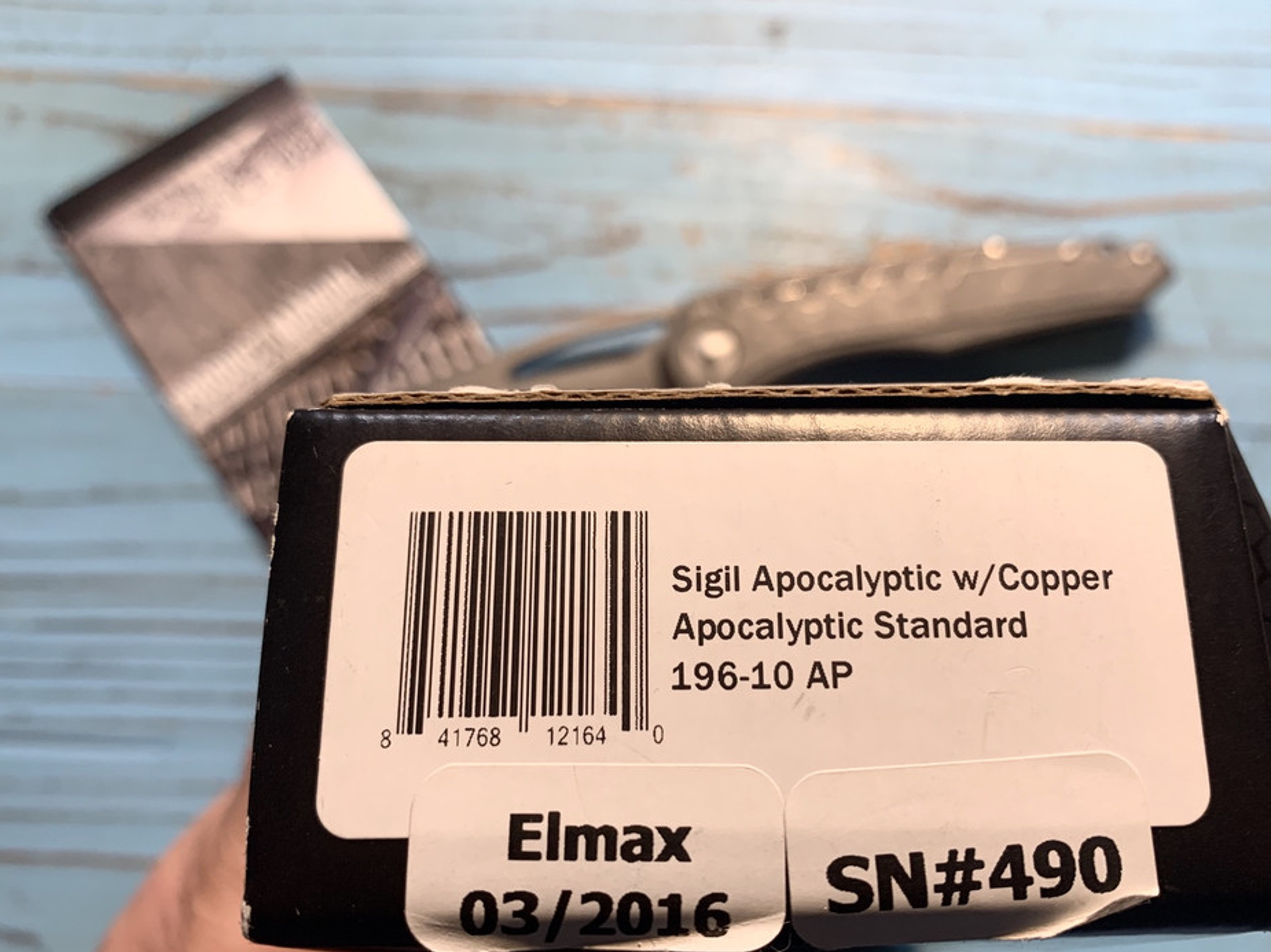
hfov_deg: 60.0
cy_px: 545
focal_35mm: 30
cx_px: 663
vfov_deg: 46.6
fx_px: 1101
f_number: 1.8
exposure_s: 1/100
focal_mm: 4.25
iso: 50
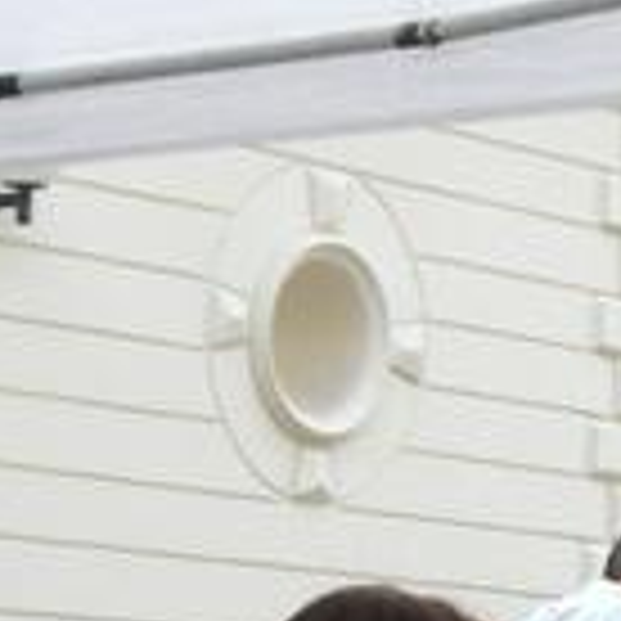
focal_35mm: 225
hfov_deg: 7.7
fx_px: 4567
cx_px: 634
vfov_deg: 7.7
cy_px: 644
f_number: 3.3
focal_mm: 9
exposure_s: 1/125
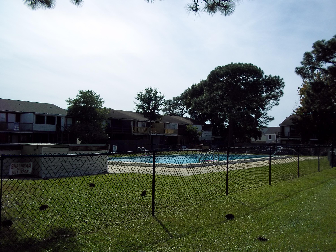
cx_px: 168
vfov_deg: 39.7
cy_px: 126
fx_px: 349
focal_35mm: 36
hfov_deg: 51.4
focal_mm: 6.5
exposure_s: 1/500
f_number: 8
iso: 80
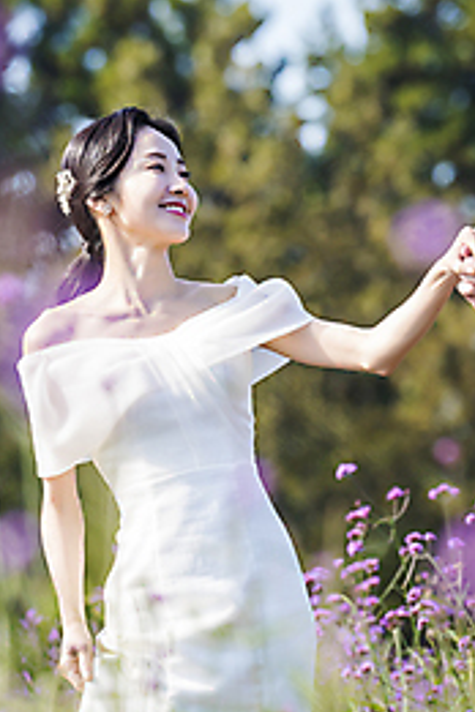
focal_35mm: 307
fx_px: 6076
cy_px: 360
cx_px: 222
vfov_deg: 6.7
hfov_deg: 4.5
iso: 400
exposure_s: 1/500
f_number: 4.5
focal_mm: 200
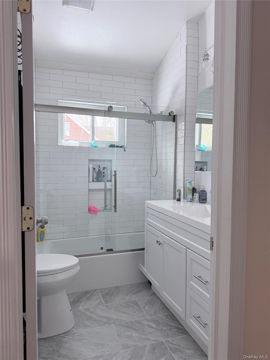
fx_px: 250
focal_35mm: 24
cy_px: 180
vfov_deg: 71.6
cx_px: 135
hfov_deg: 56.8
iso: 200
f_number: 1.78
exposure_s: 1/80
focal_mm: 6.76
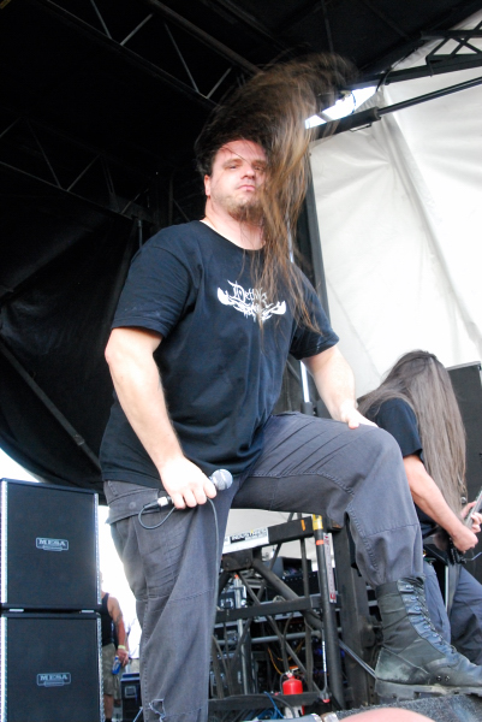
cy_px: 361
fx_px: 842
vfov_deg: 46.4
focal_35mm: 42
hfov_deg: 31.9
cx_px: 241
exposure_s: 1/125
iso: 1250
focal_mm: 28
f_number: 7.1
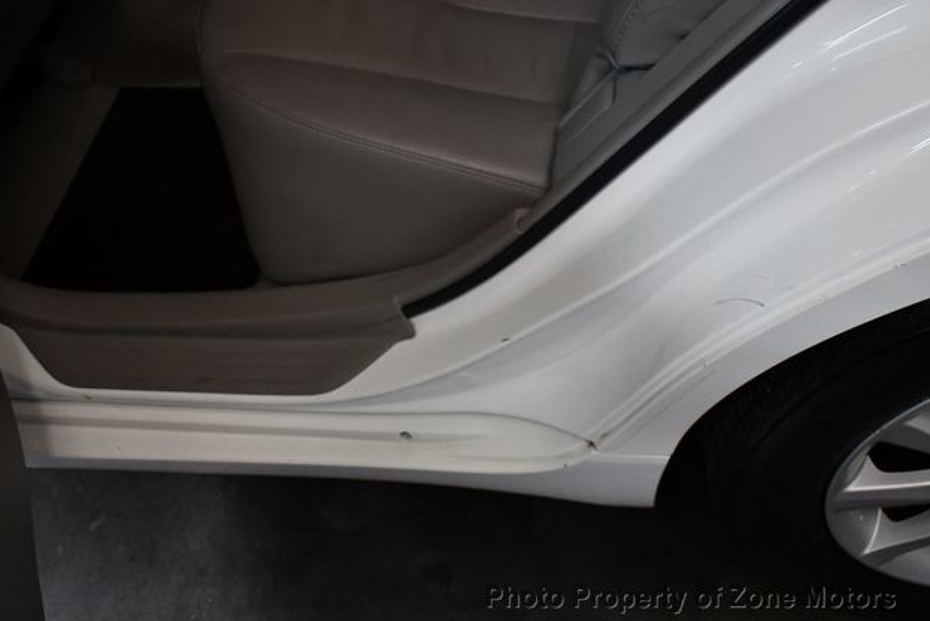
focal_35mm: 37
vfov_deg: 36.0
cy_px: 306
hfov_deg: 51.9
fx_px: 956
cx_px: 467
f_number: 3.5
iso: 560
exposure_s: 1/250
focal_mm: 18
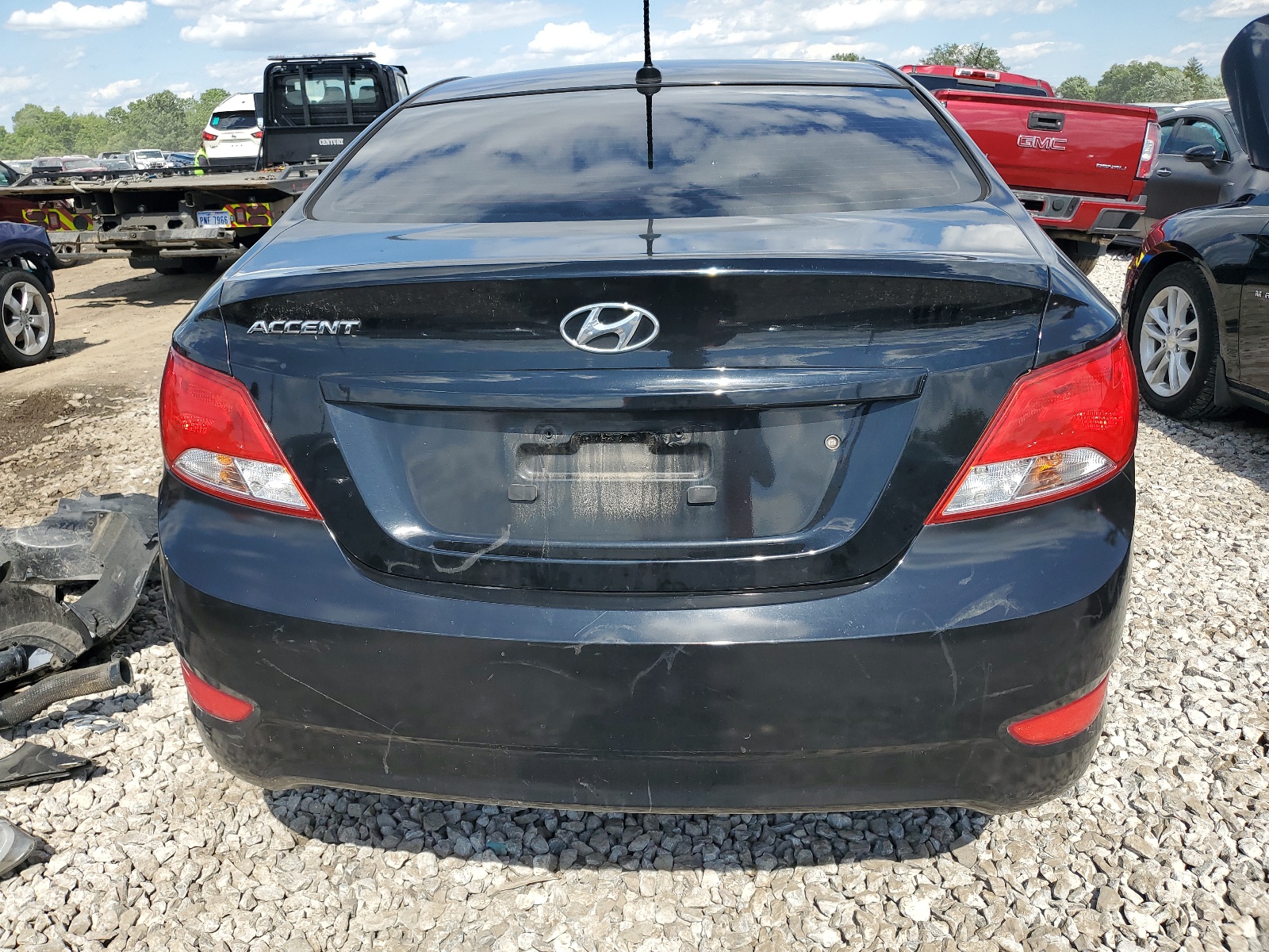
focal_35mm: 26
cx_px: 634
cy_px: 476
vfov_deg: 53.1
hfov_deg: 67.3
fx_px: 953
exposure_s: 1/2500
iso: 50
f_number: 1.5
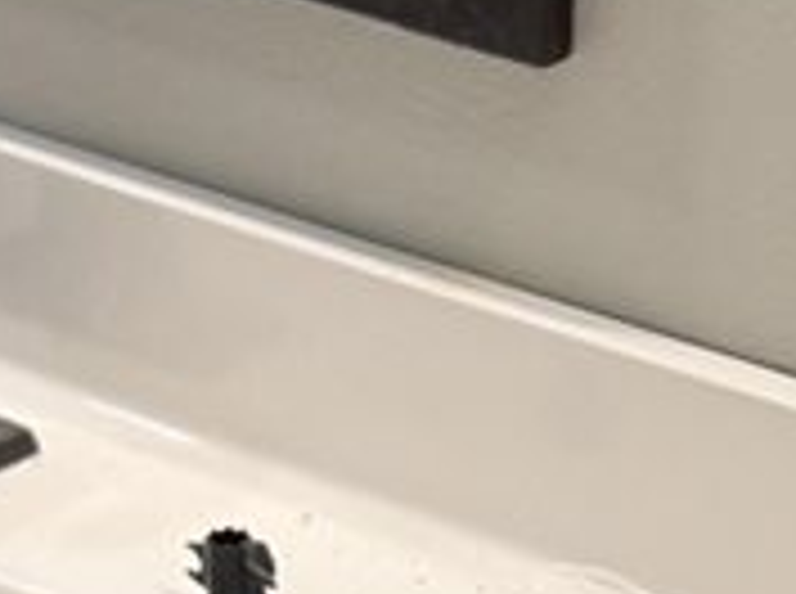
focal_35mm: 174
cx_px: 765
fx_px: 3993
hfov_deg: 11.3
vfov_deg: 8.4
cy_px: 799
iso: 125
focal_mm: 6.76
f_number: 1.78
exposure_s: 1/120
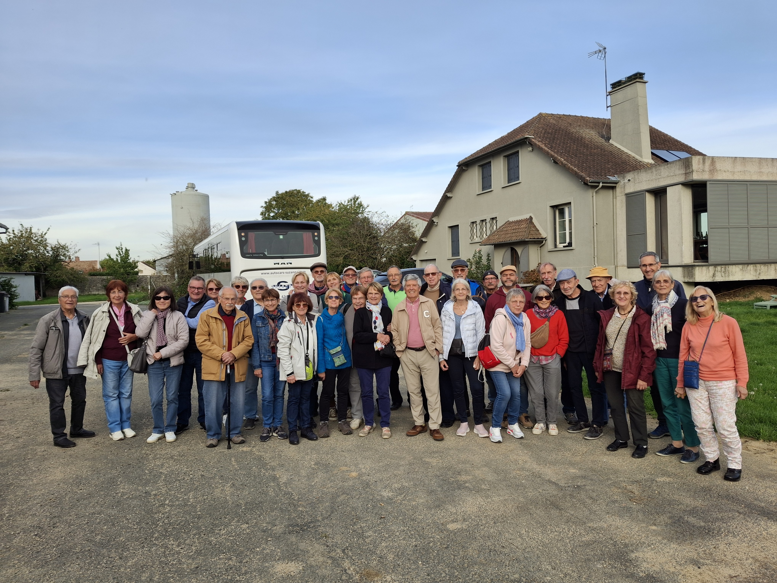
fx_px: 561
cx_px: 388
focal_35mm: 25
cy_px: 292
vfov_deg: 54.9
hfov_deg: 69.4
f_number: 1.8
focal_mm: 4.69
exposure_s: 1/464
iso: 25
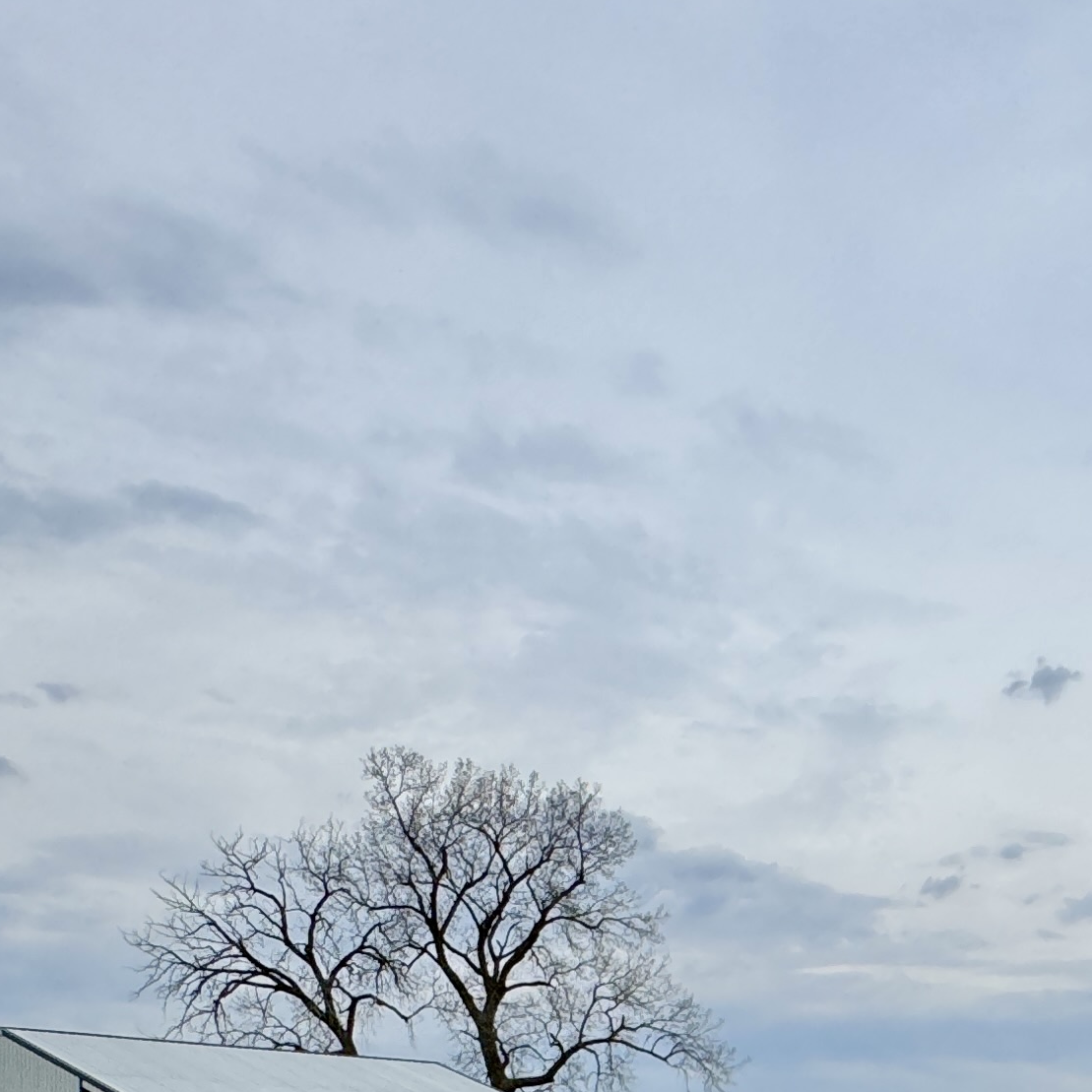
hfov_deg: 32.9
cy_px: 1212
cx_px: 1204
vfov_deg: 32.8
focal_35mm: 45
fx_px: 1606
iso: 50
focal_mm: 2.22
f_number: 2.2
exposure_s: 1/3390
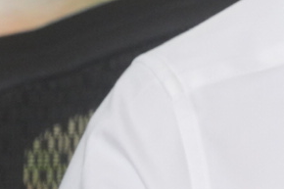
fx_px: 8704
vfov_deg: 1.2
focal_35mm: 1104
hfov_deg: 1.9
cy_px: 34
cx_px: 706
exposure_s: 1/160
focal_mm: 198
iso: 3200
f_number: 6.3
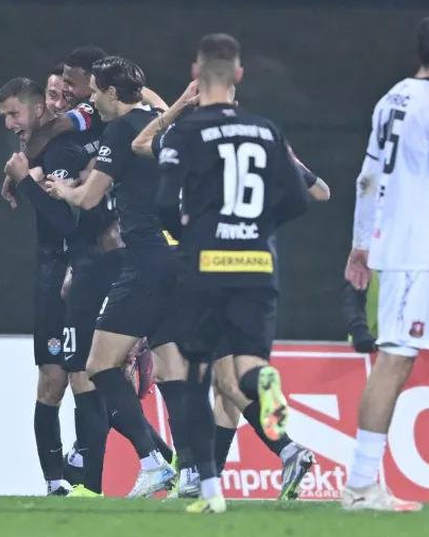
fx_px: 13459
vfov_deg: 2.3
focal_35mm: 848
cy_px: 268
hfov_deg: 1.8
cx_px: 264
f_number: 2.8
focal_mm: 400
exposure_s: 1/1600
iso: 4000
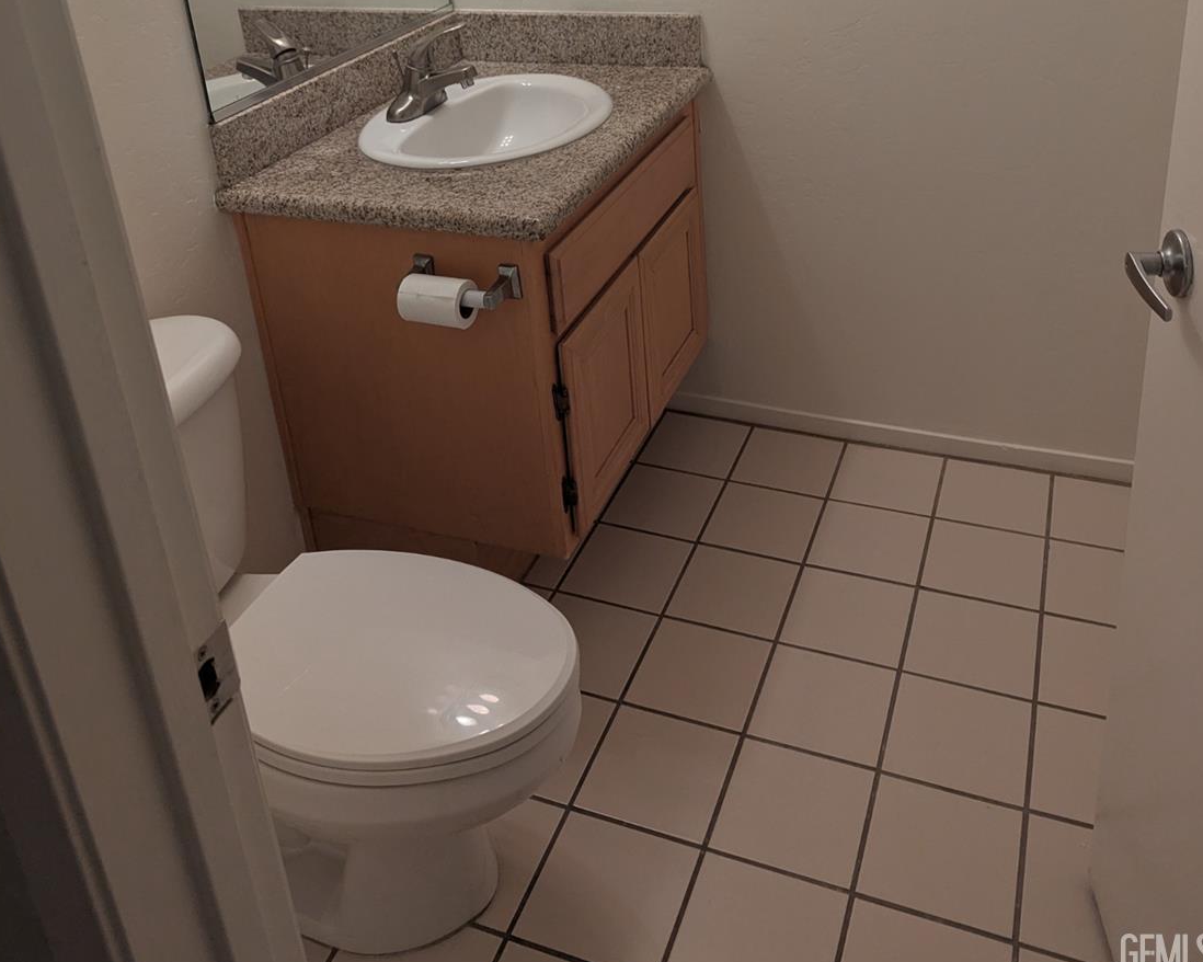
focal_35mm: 32
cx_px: 604
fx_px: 1139
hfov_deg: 55.7
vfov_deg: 43.6
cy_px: 187
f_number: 1.85
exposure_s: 1/120
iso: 222
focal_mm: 6.81
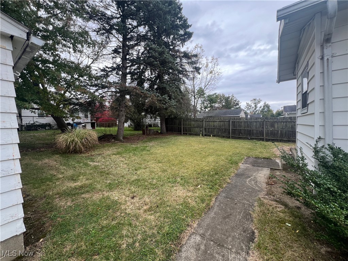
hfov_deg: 106.2
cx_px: 174
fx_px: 131
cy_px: 130
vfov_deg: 89.9
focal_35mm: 13
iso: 50
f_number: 1.8
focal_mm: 1.57
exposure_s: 1/99
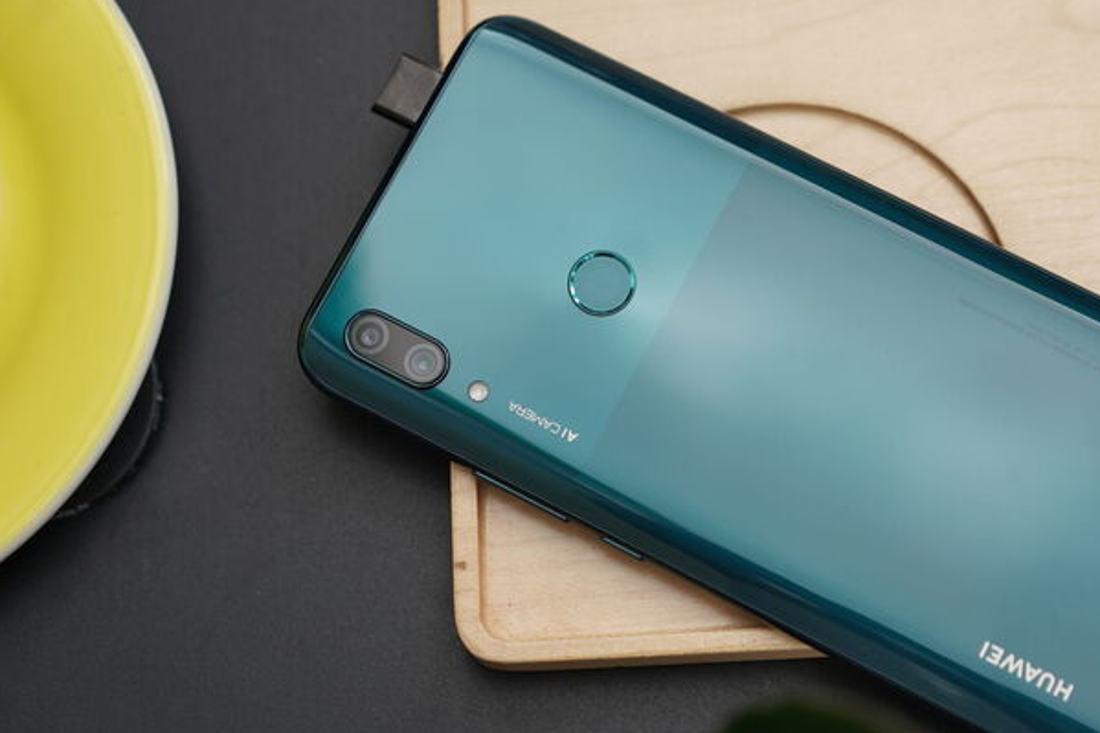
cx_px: 650
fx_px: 2321
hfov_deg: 26.6
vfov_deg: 17.9
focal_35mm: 76
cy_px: 380
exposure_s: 1/100
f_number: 3.5
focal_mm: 55
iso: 100
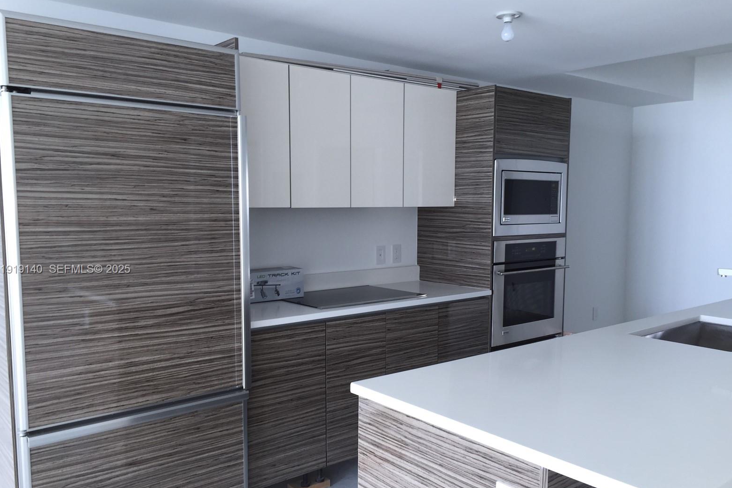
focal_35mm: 31
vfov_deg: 42.3
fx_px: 630
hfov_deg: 60.3
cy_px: 270
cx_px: 360
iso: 32
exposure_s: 1/30
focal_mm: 4.15
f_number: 2.2
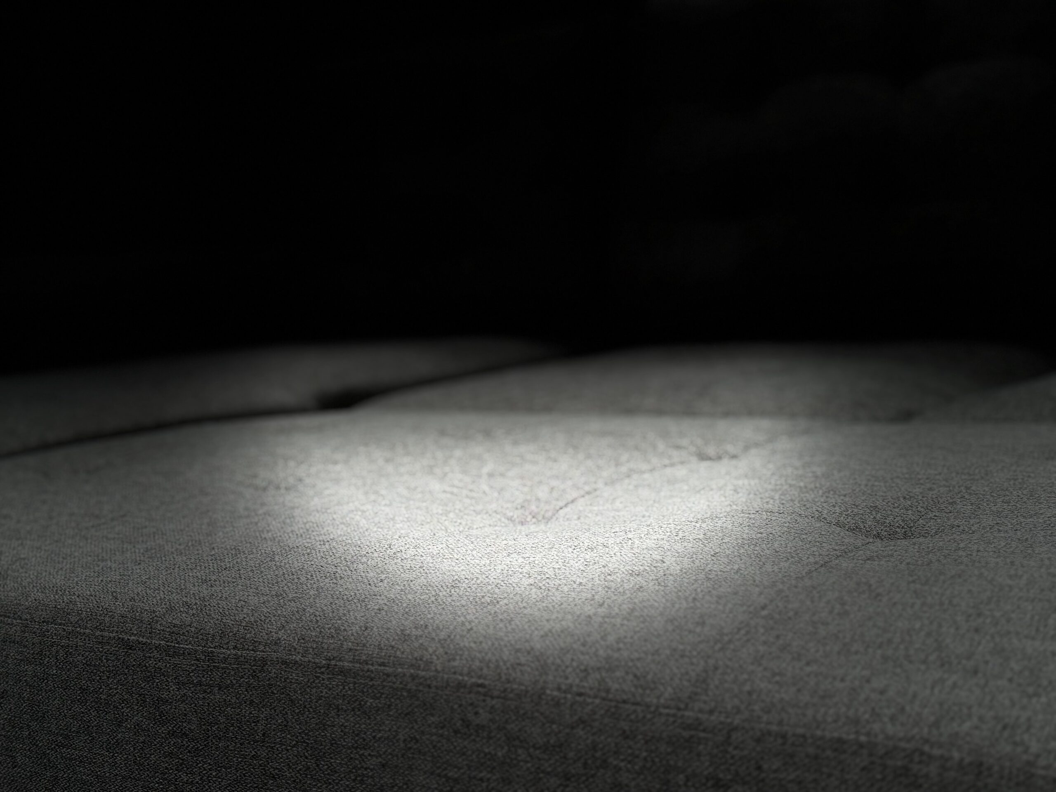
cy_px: 396
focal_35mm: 48
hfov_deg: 39.7
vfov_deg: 30.3
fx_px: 1464
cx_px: 528
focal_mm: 6.76
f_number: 1.78
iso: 50
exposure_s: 1/122
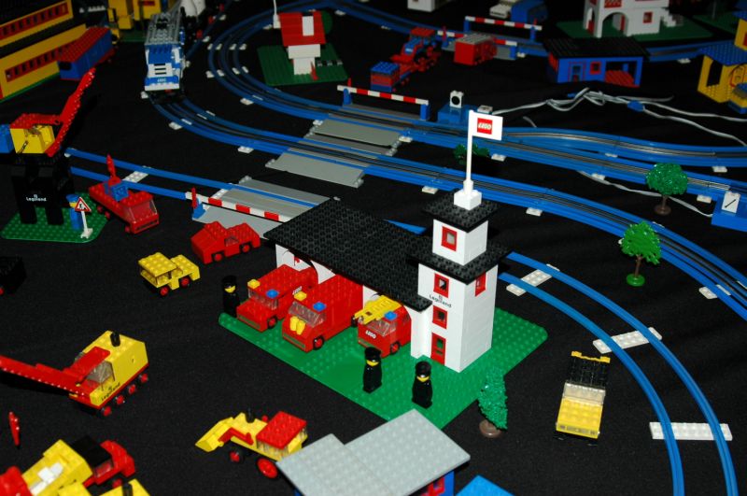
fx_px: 964
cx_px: 374
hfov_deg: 42.4
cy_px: 248
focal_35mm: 46
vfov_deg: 28.9
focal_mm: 31
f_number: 5.6
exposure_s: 1/125
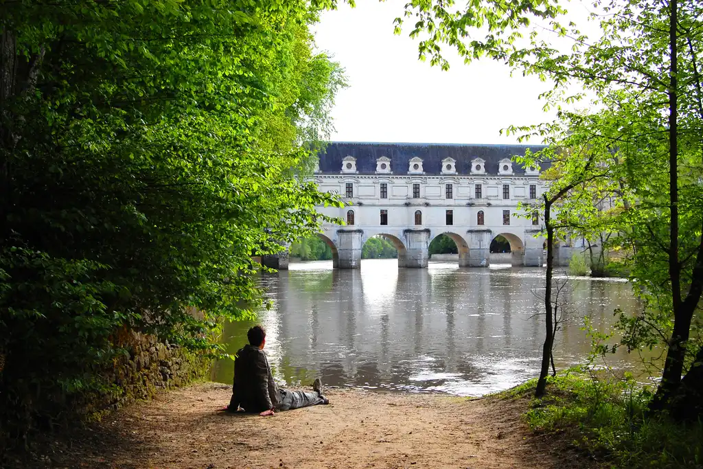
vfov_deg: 29.9
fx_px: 879
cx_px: 352
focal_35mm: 45
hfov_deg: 43.6
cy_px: 234
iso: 800
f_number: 10
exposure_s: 1/400
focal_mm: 30
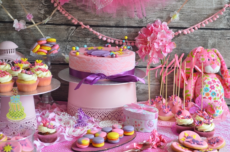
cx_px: 115
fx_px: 478
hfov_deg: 27.0
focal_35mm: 75
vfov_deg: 18.1
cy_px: 76
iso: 800
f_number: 4
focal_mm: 50
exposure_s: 1/60
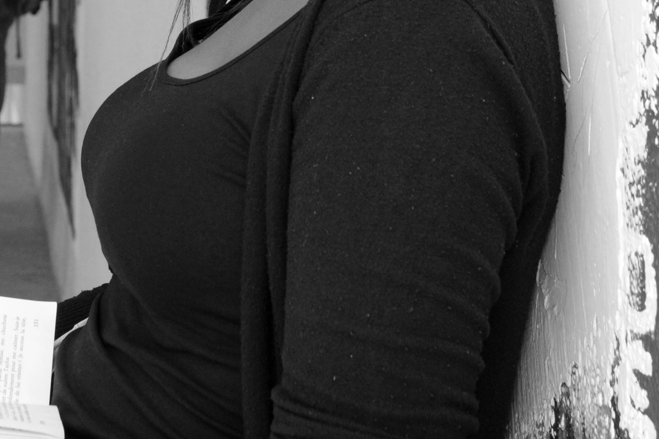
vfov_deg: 10.9
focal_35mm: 124
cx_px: -9
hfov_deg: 16.2
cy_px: 6
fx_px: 2268
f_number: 8
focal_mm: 48
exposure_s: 1/200
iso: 1250
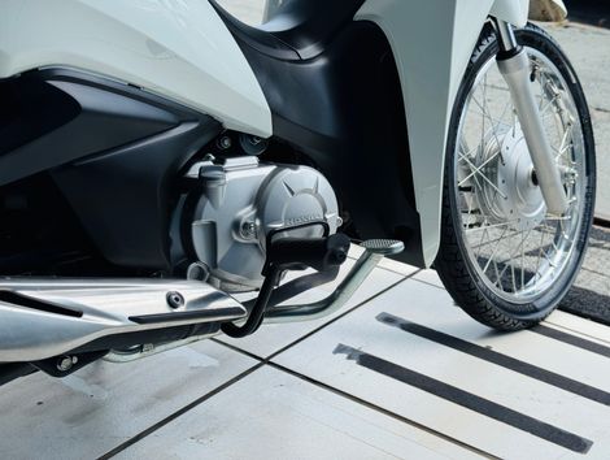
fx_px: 847
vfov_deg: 30.3
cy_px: 230
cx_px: 305
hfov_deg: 39.6
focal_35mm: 48
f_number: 1.78
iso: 64
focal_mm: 6.76
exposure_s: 1/1637
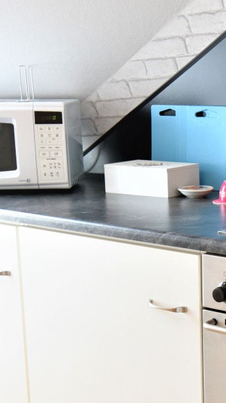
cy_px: 251
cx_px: 261
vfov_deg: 27.4
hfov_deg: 15.2
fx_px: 821
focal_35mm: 77
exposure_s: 1/30
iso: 1250
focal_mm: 30
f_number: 8
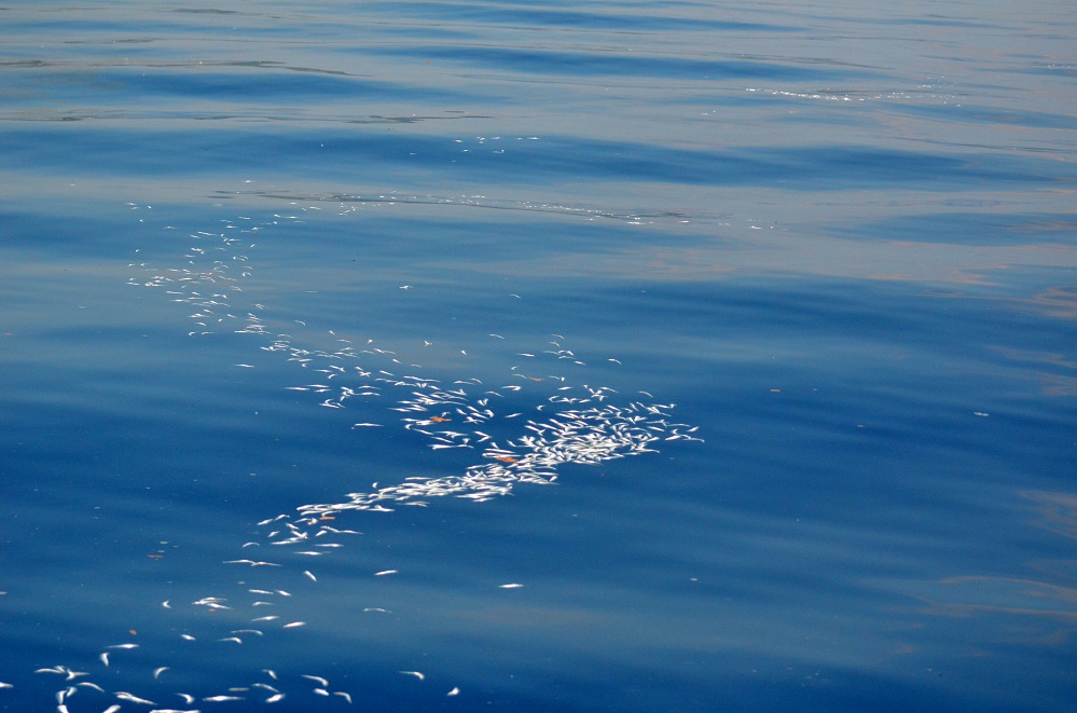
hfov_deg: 19.5
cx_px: 538
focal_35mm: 105
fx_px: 3134
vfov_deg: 13.0
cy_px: 356
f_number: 4.5
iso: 1100
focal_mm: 70
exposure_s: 1/8000
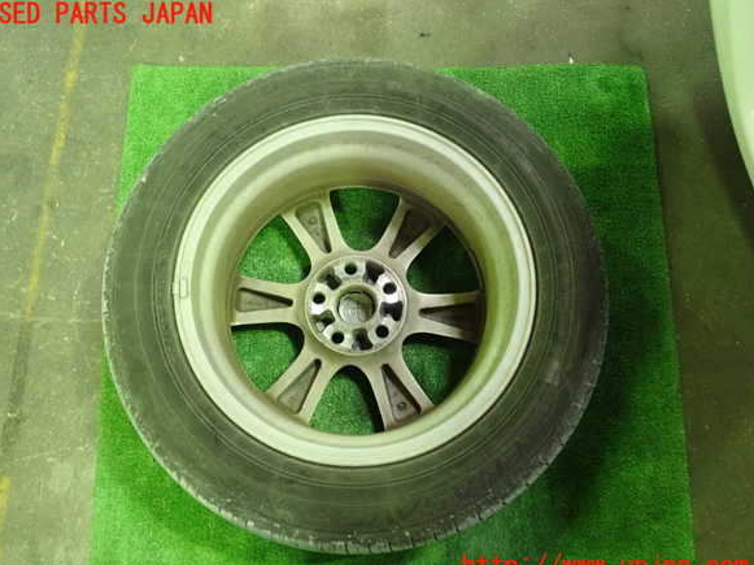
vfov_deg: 45.4
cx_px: 366
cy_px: 291
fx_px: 675
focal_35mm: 31
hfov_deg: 58.4
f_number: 2.3
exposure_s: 1/40
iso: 800
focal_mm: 5.5
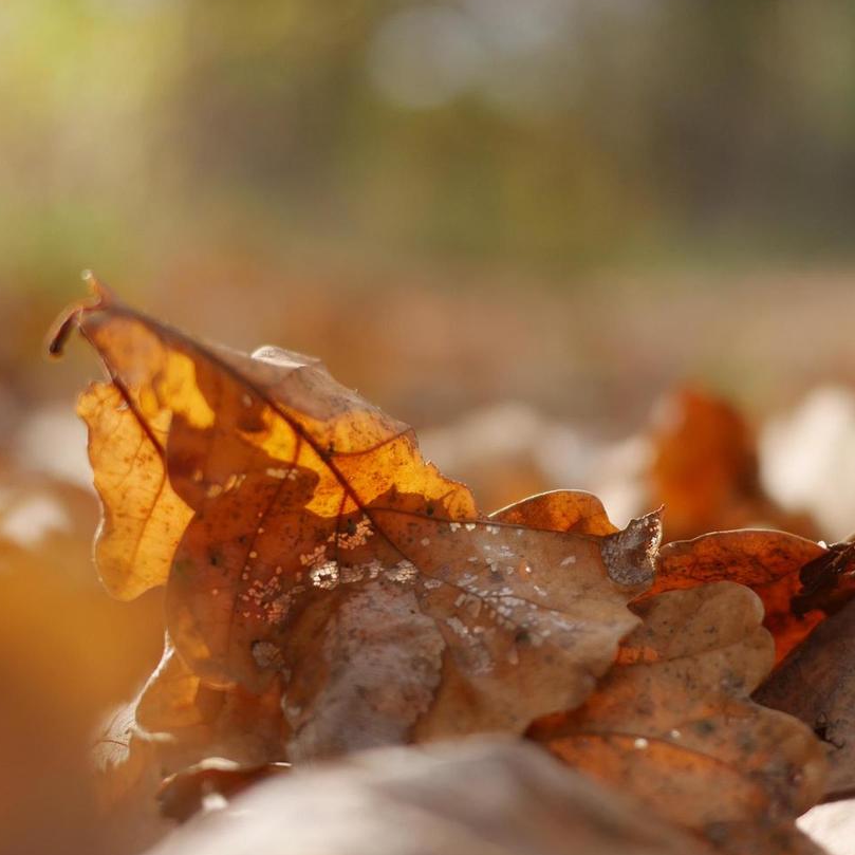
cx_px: 517
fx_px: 1956
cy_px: 449
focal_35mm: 70
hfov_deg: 24.6
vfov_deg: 24.7
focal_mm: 20
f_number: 1.7
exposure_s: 1/1600
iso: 200
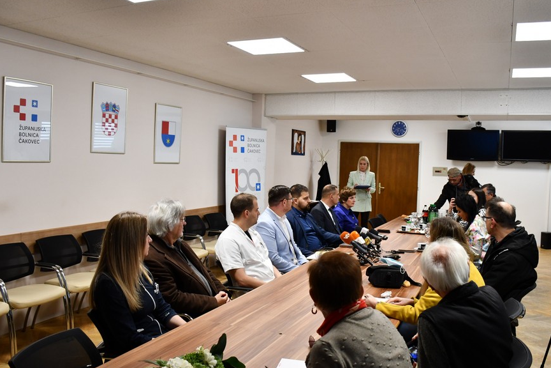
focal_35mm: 32
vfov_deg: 41.1
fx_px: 490
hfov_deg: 58.7
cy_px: 179
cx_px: 284
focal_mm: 18
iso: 1000
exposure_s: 1/125
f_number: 3.5
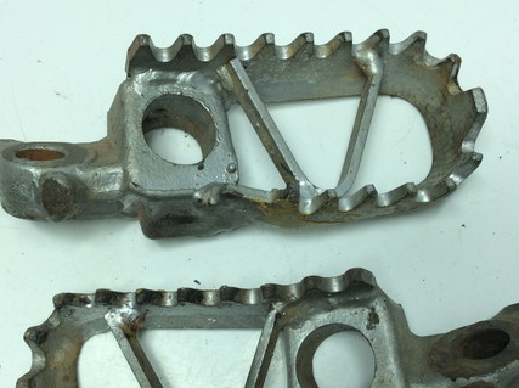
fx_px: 674
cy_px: 241
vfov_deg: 32.0
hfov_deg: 42.1
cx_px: 255
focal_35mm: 45
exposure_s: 1/430
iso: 32
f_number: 2.4
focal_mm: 3.3
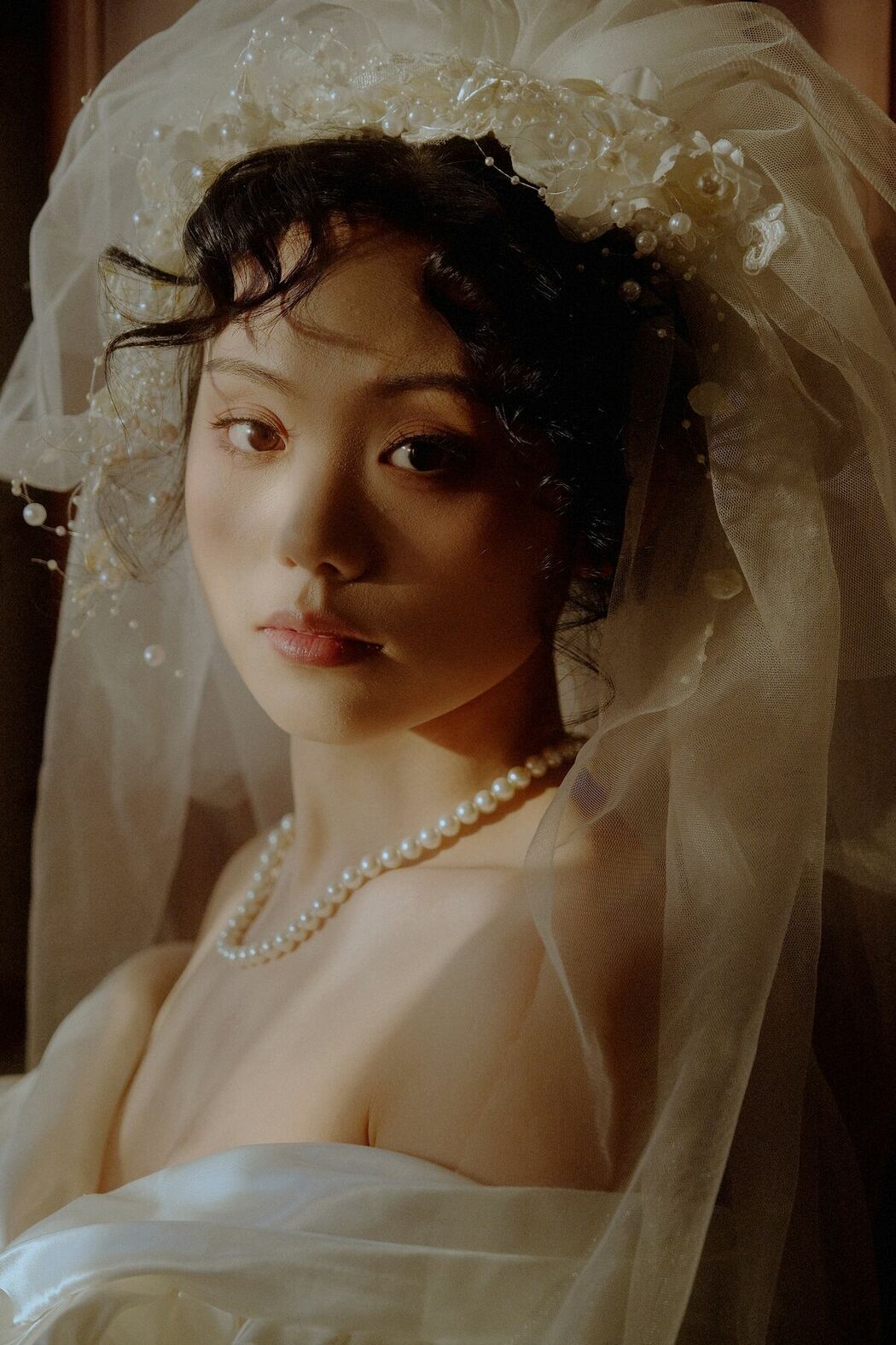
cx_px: 448
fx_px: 3098
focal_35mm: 83
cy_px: 672
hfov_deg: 16.5
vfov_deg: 24.5
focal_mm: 55
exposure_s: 1/2000
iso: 800
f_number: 2.8
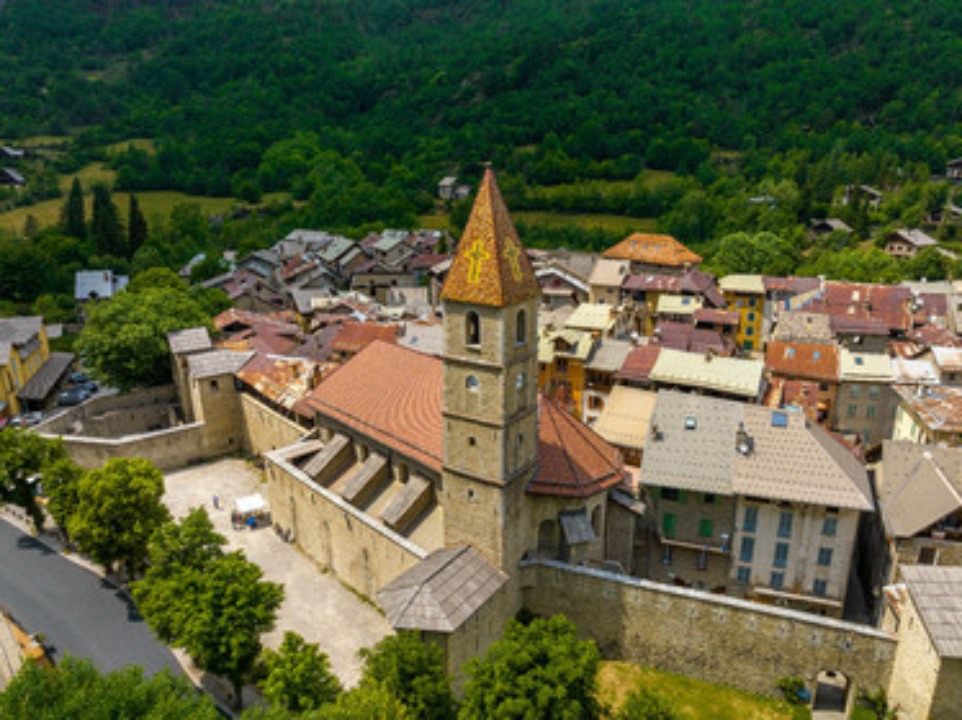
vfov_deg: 56.8
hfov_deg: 71.6
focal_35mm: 24
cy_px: 360
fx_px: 667
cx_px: 481
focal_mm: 12.3
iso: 200
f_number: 8
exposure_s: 1/500
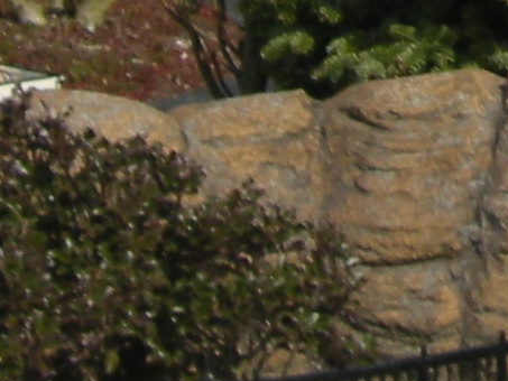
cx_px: 933
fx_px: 3699
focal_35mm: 252
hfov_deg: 7.6
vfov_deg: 5.5
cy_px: -834
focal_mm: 5.7
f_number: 5.7
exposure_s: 1/375
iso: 64
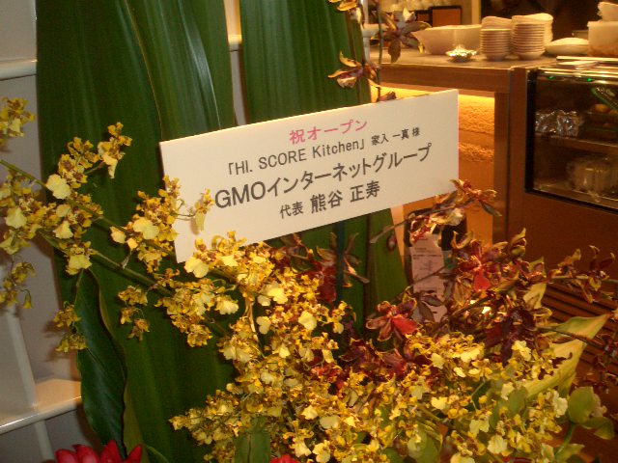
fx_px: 643
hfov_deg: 51.4
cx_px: 309
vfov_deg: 39.7
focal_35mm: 36
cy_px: 232
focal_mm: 4.8
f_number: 4
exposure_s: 1/40
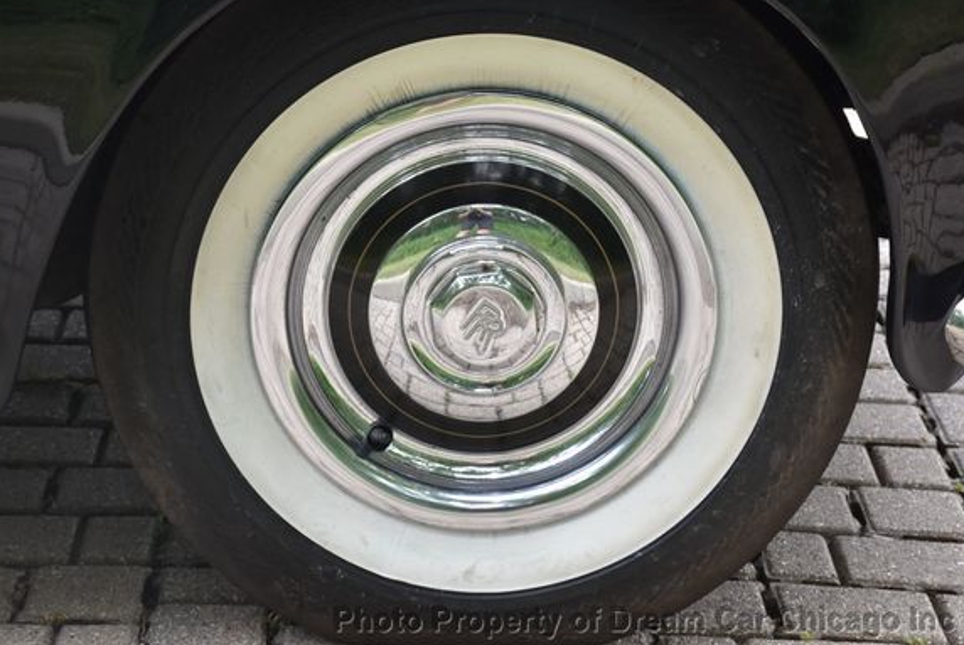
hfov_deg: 19.6
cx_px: 470
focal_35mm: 104
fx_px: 2788
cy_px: 291
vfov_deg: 13.2
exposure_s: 1/250
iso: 800
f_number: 8
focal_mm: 62
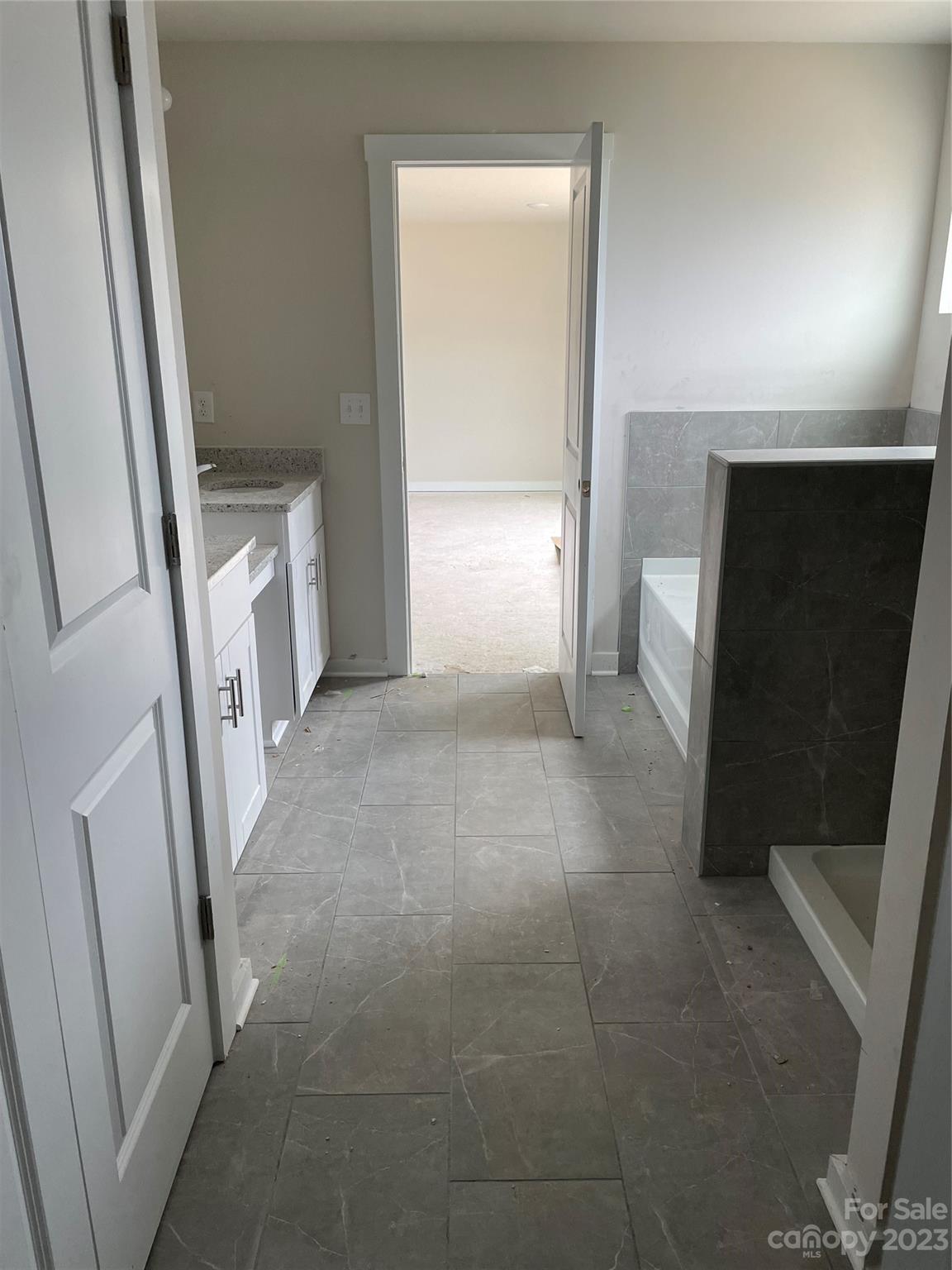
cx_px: 476
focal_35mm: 26
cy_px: 635
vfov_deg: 67.3
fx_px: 953
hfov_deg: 53.1
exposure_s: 1/121
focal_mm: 4.2
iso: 125
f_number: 1.6
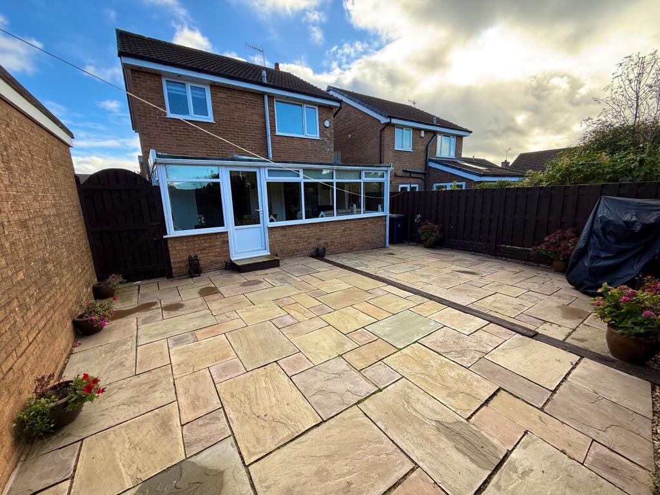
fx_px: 267
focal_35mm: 14
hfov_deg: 102.1
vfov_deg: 85.7
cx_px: 330
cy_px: 248
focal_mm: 2.22
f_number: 2.2
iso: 50
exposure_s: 1/293
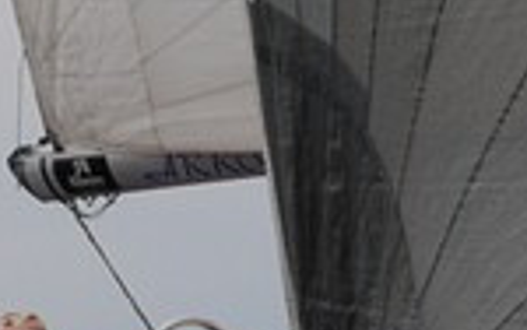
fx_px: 10219
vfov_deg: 1.9
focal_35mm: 711
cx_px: 917
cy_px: 153
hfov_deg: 2.9
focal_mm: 68
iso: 180
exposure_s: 1/500
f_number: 5.6
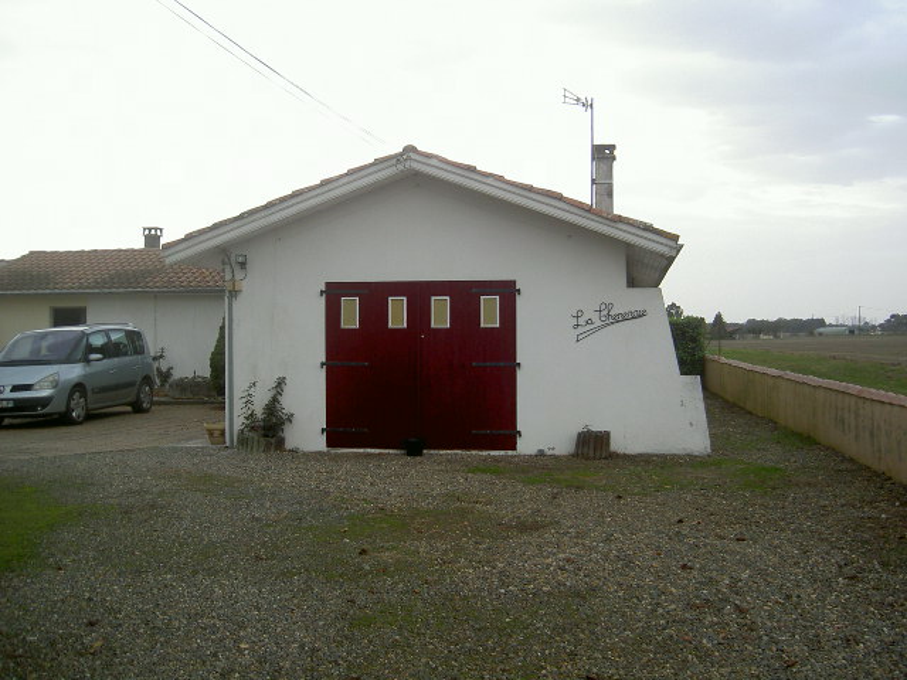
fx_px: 1022
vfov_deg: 36.8
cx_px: 454
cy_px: 340
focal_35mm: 39
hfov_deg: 47.9
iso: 100
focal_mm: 8
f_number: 2.8
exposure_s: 1/167
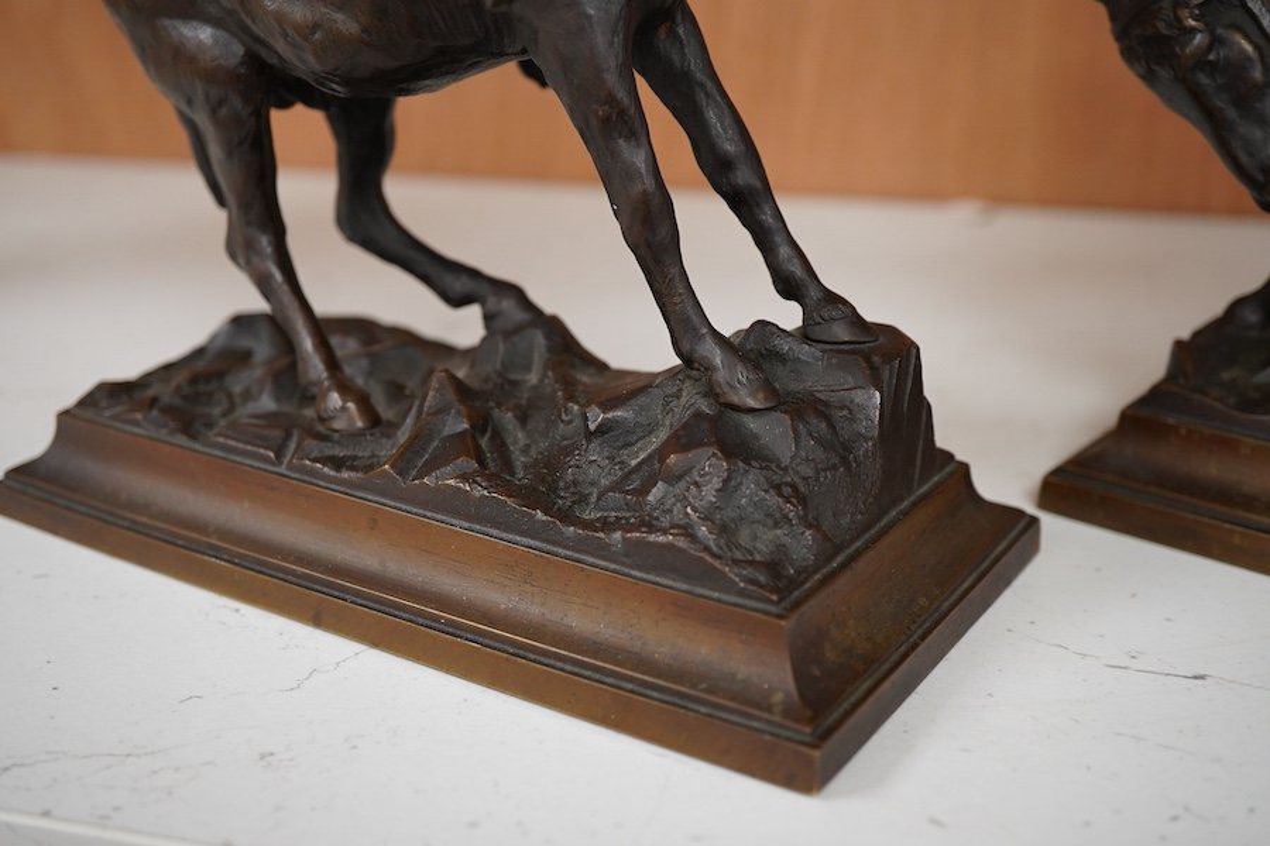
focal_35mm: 45
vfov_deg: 29.9
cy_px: 423
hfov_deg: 43.6
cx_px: 635
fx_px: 1587
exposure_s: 1/125
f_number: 7.1
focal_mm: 30
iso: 1250
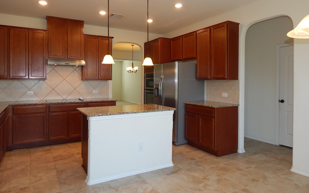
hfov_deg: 72.5
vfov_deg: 49.2
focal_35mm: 25
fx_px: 211
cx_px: 152
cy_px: 84
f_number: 3
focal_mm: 4
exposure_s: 1/50
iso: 125
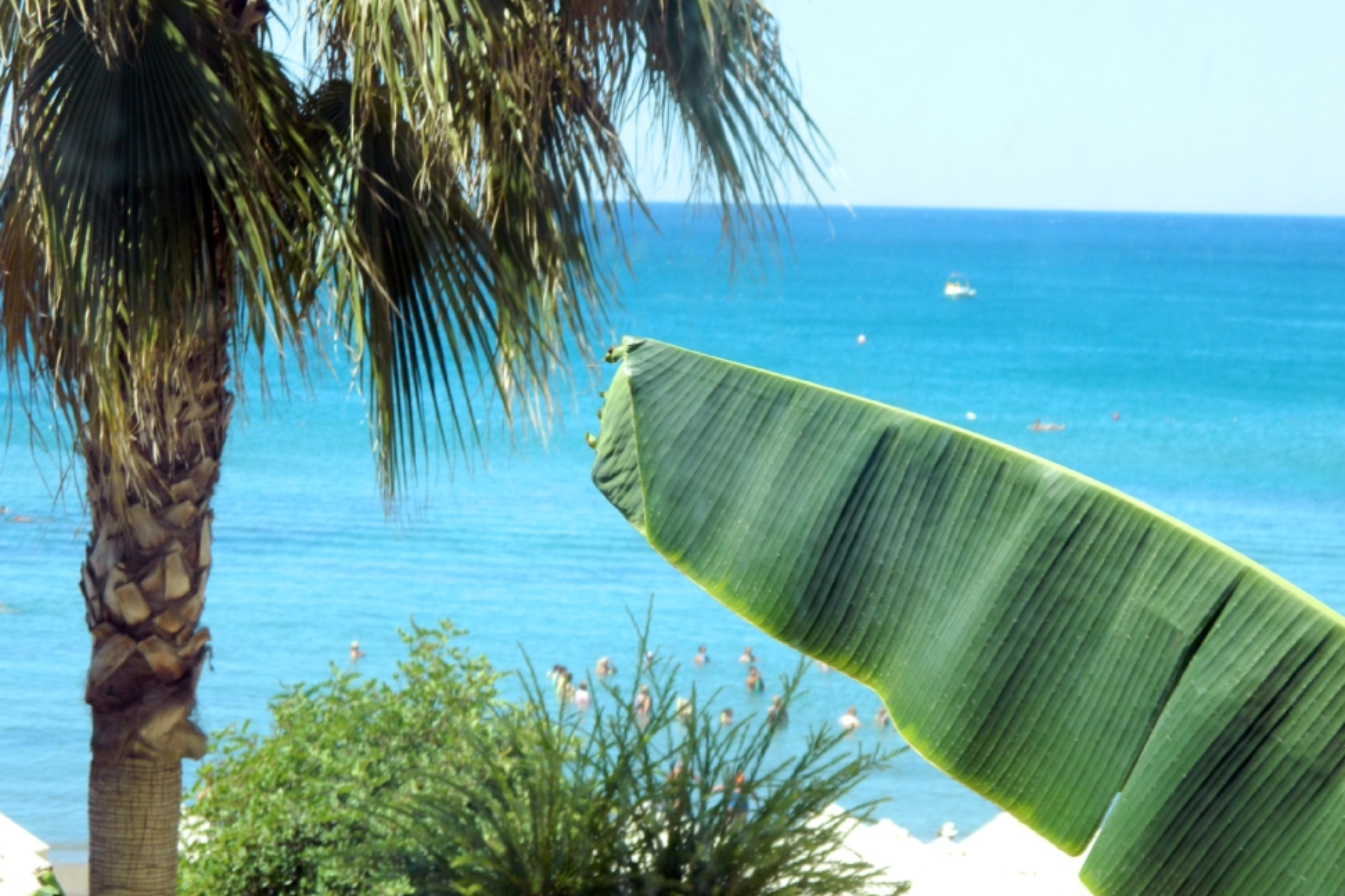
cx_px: 706
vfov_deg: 12.1
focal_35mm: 113
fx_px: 4221
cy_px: 381
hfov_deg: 18.1
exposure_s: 1/200
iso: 80
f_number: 4.5
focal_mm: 18.6
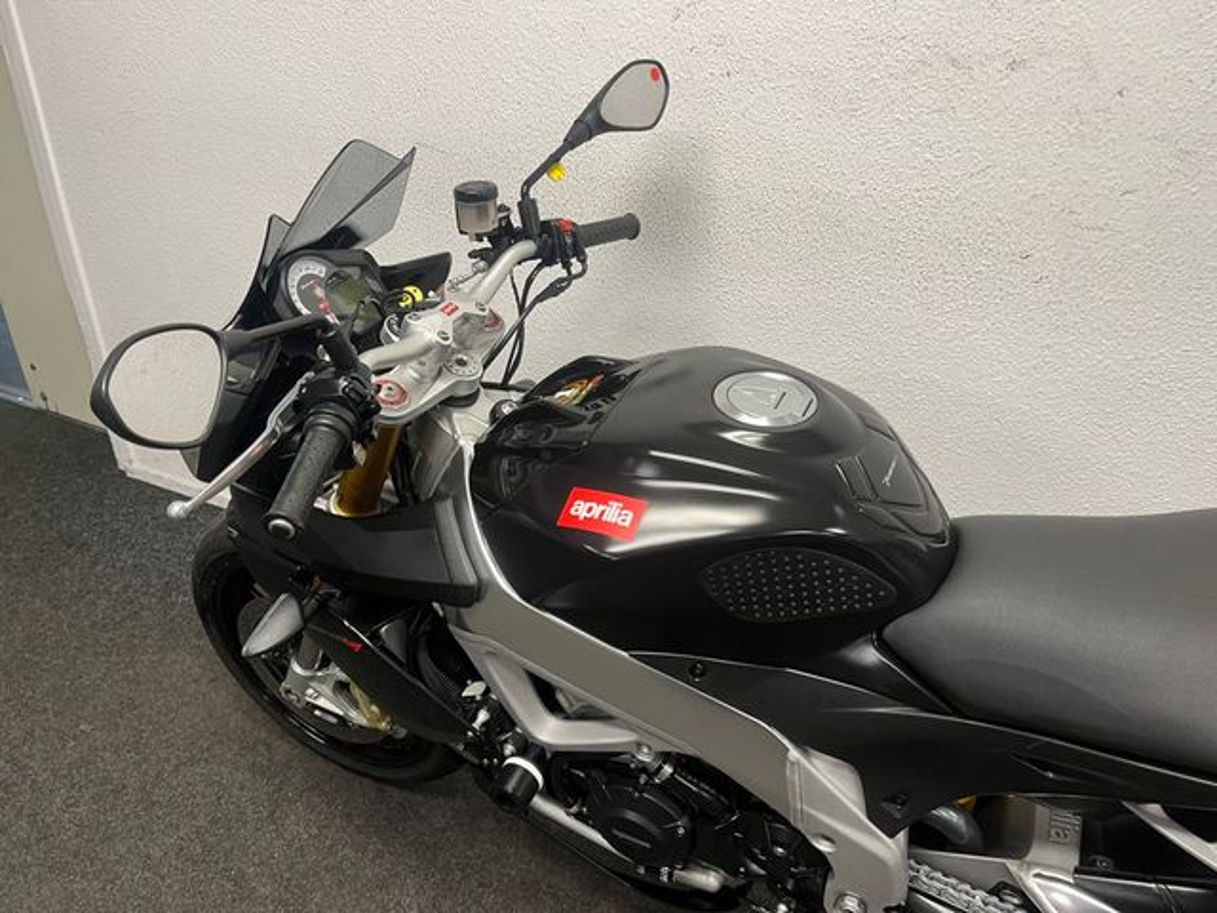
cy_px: 456
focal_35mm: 26
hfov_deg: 67.3
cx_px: 608
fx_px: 914
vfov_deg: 53.1
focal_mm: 5.1
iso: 80
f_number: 1.6
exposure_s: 1/50
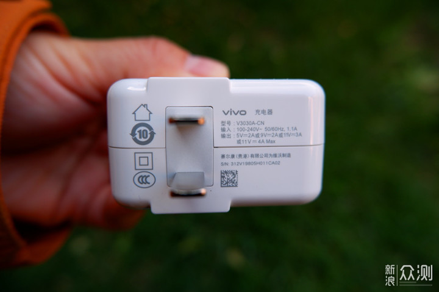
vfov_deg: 55.0
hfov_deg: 76.1
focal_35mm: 23
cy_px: 146
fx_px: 280
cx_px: 220
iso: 200
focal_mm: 15
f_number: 4
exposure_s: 1/220
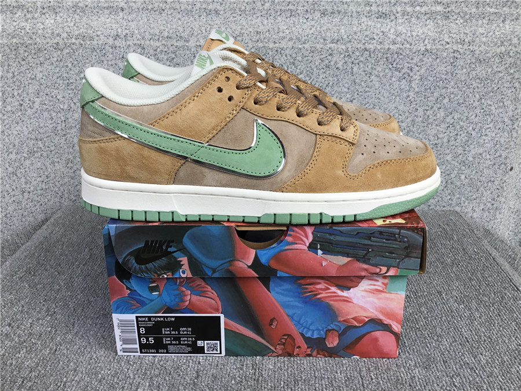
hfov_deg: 58.4
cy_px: 196
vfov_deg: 45.4
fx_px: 467
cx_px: 260
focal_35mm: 31
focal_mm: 3.3
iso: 25
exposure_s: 1/631
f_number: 2.4
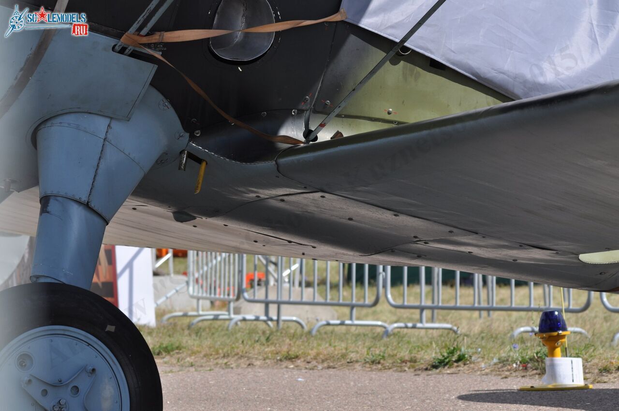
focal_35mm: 174
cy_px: 206
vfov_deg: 7.9
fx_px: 2988
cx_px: 310
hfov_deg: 11.8
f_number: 8
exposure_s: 1/500
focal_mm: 116
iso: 200
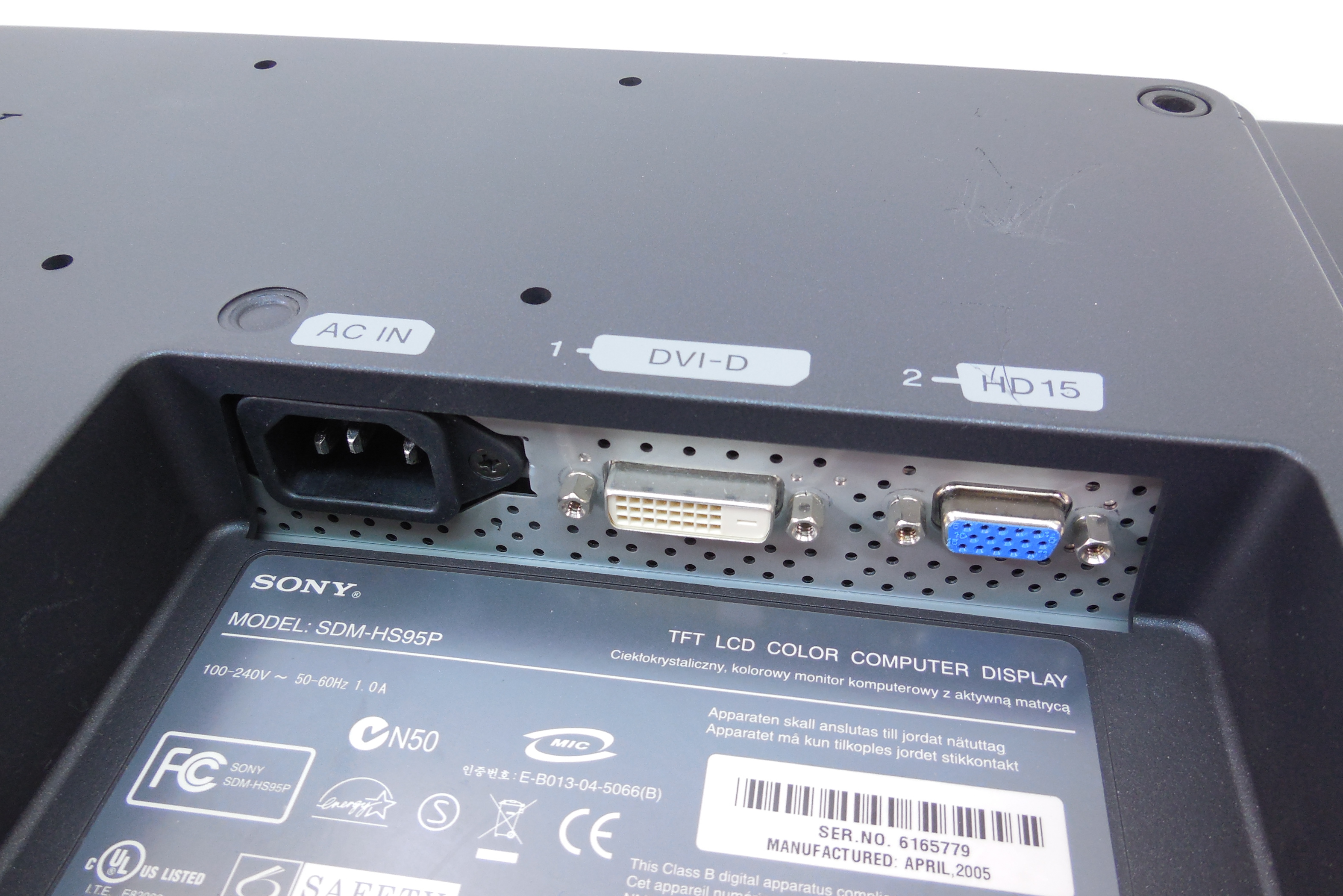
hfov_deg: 67.4
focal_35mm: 27
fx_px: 1007
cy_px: 505
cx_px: 682
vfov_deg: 47.8
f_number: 3.1
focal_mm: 4.5
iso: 160
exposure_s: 1/30
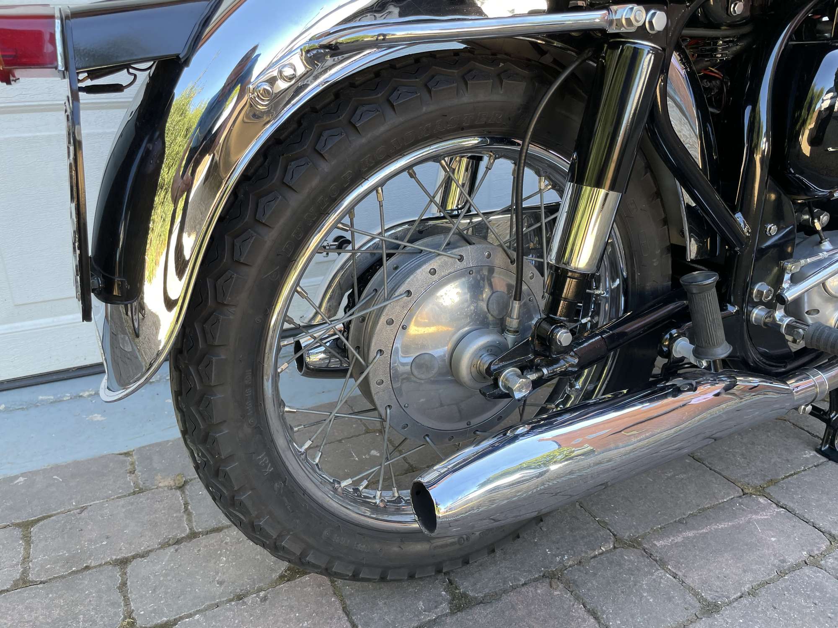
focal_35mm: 26
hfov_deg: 67.3
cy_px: 314
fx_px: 629
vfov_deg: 53.1
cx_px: 419
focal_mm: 4.2
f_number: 1.6
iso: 40
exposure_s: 1/121
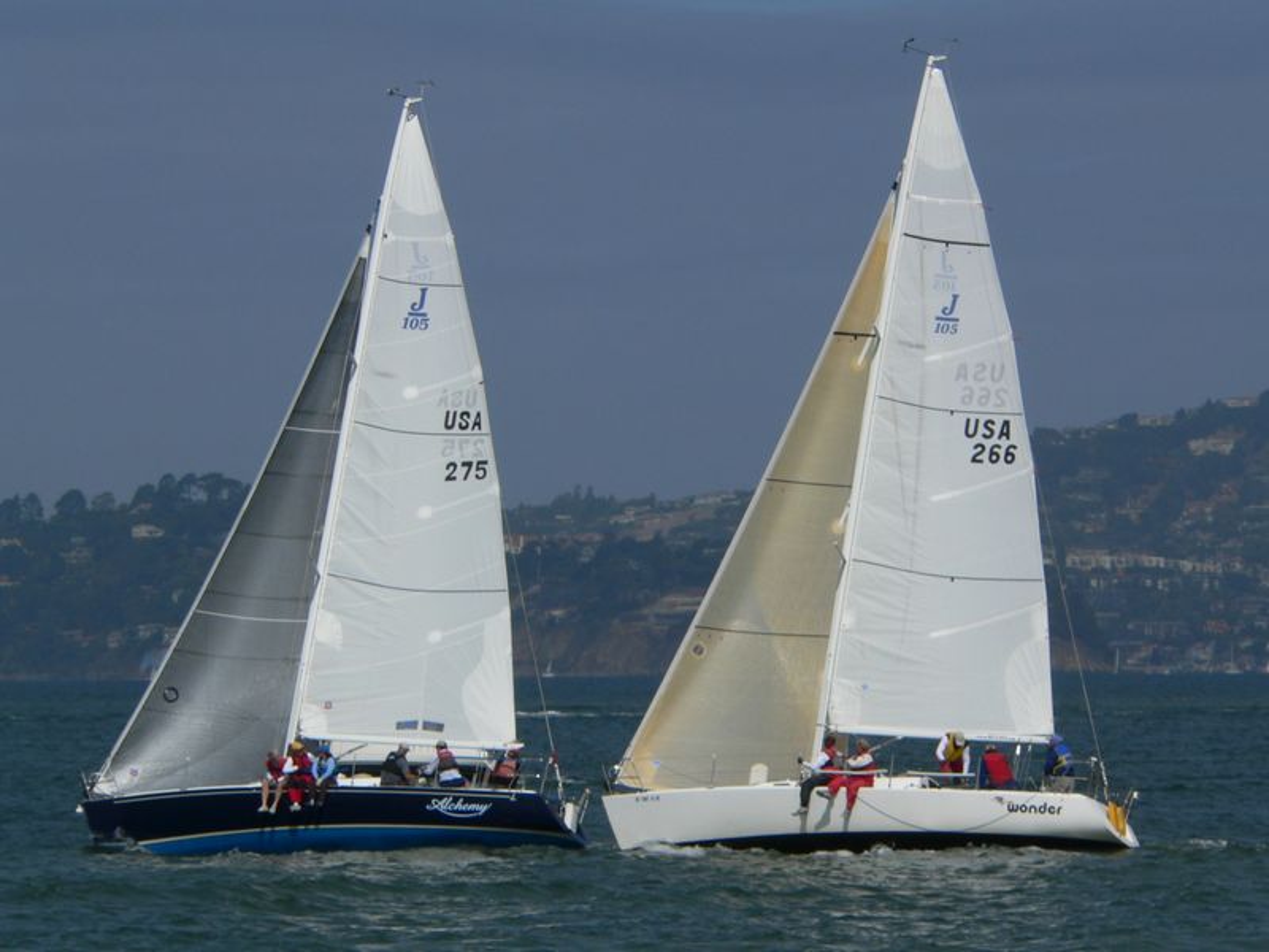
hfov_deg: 6.7
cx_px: 634
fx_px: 10851
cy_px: 476
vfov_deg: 5.0
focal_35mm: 296
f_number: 6.5
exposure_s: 1/1000
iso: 80
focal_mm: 49.2
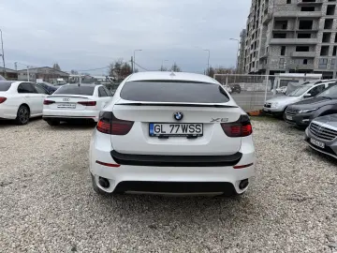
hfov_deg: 71.6
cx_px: 168
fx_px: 234
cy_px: 126
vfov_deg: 56.8
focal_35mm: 24
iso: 80
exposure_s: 1/780
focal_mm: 6.76
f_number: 1.78
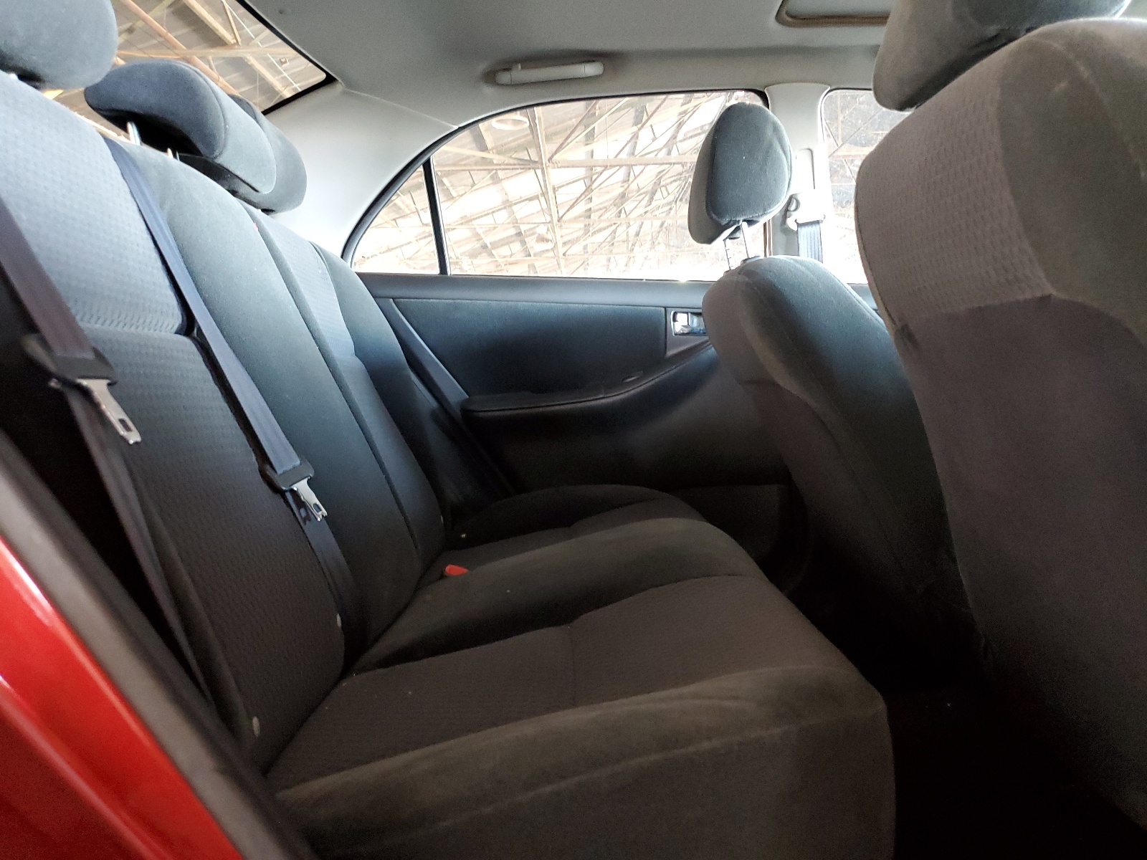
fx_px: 862
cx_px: 574
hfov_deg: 67.3
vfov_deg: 53.1
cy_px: 430
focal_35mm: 26
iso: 439
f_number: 1.5
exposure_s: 1/17
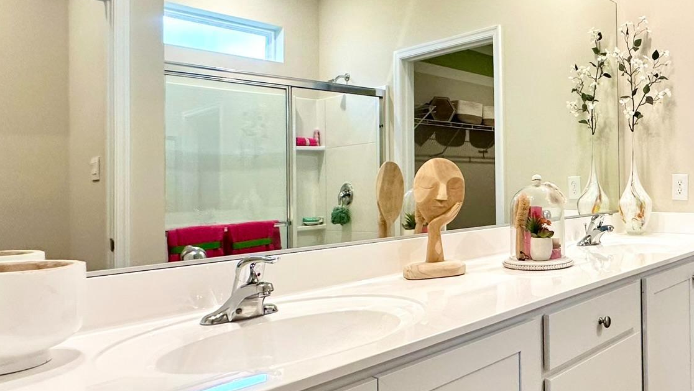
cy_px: 186
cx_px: 531
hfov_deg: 63.4
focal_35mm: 28
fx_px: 515
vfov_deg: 41.5
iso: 200
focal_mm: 2.22
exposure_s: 1/120
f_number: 2.2
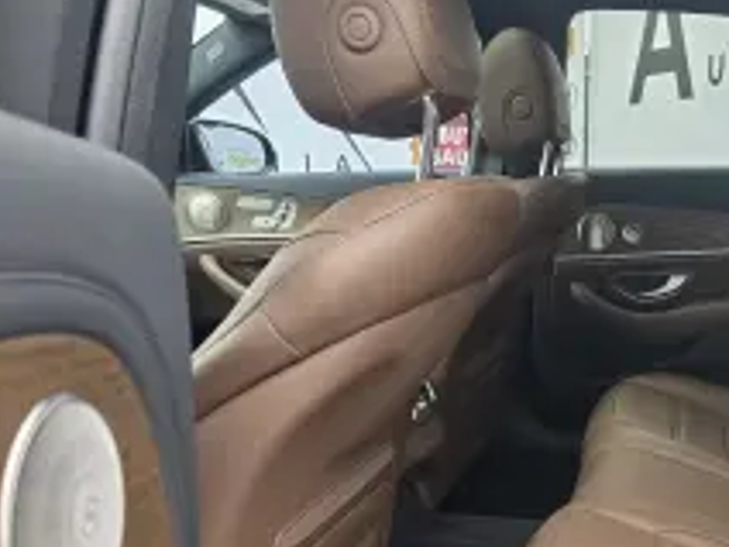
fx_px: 821
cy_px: 382
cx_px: 612
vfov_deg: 36.3
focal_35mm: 39
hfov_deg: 44.8
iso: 125
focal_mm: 6.3
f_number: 1.7
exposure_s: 1/180
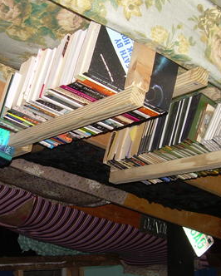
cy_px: 132
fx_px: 547
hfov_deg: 22.7
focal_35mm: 67
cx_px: 75
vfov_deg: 28.3
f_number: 2.8
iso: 59
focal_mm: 6.3
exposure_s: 1/60
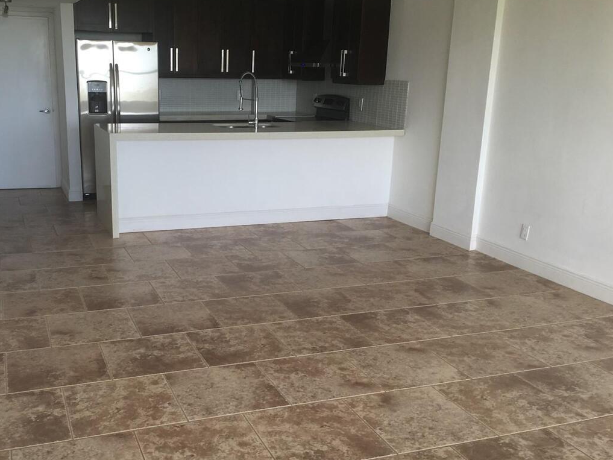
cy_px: 245
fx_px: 673
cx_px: 236
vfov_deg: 37.7
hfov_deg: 48.6
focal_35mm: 38
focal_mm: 4.15
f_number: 2.2
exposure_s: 1/60
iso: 25
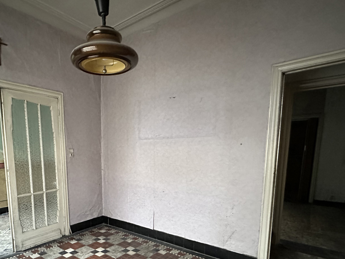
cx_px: 124
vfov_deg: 56.9
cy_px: 183
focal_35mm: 23
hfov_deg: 72.4
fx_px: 229
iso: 1250
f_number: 2.2
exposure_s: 1/57
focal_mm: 2.22
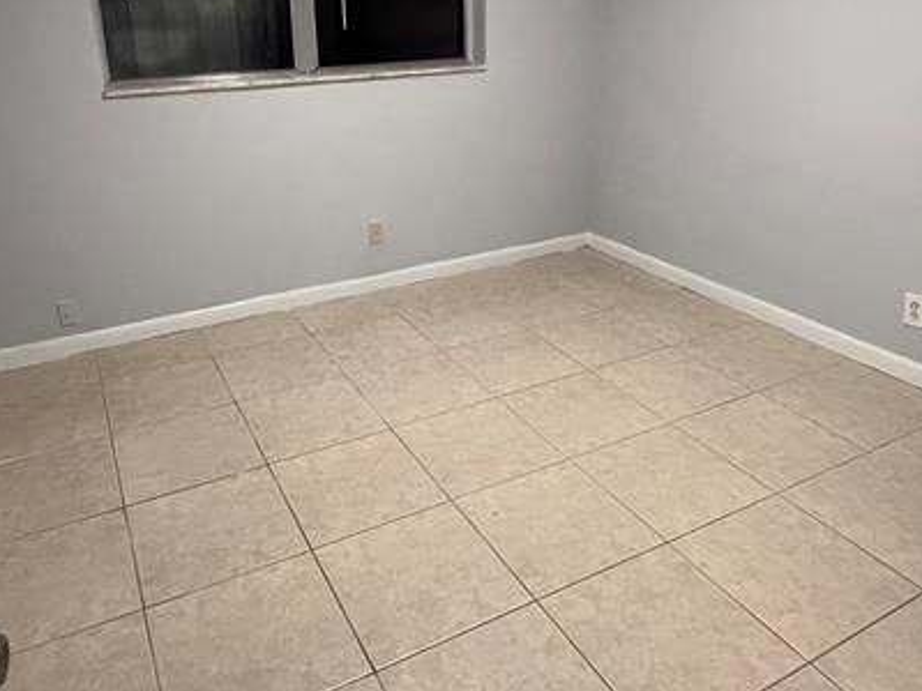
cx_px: 433
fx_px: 693
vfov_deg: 52.2
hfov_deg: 67.2
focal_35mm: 26
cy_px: 242
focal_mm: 1.57
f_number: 1.8
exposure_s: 1/60
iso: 320
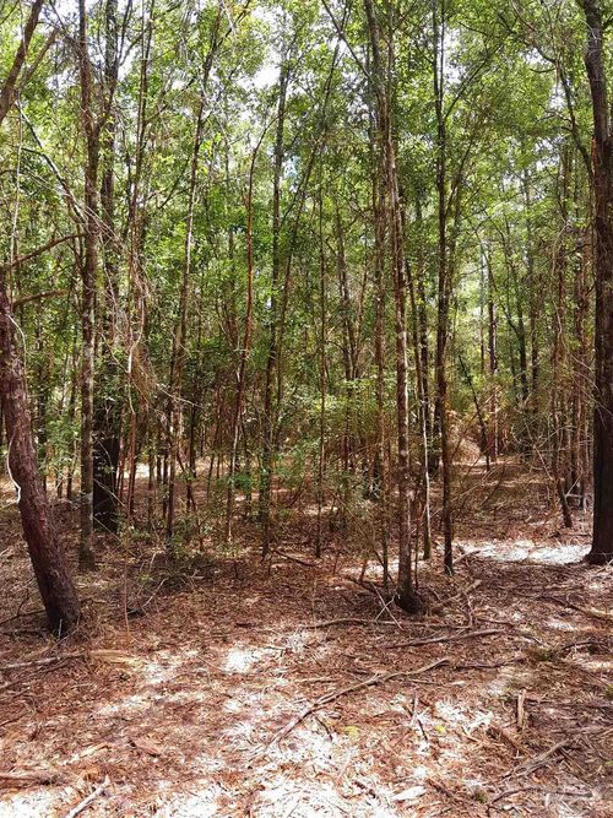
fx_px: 638
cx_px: 306
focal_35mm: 27
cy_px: 409
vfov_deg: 65.3
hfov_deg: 51.3
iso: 40
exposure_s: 1/60
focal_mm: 4
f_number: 1.8
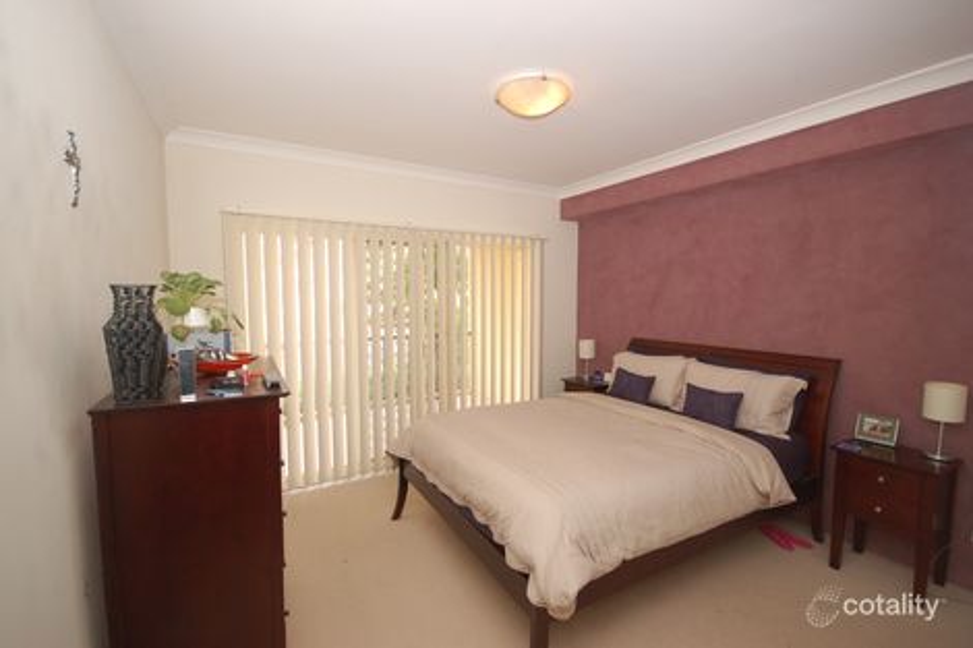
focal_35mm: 15
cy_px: 324
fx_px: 405
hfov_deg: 100.4
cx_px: 486
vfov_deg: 77.3
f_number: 5
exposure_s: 1/100
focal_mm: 10
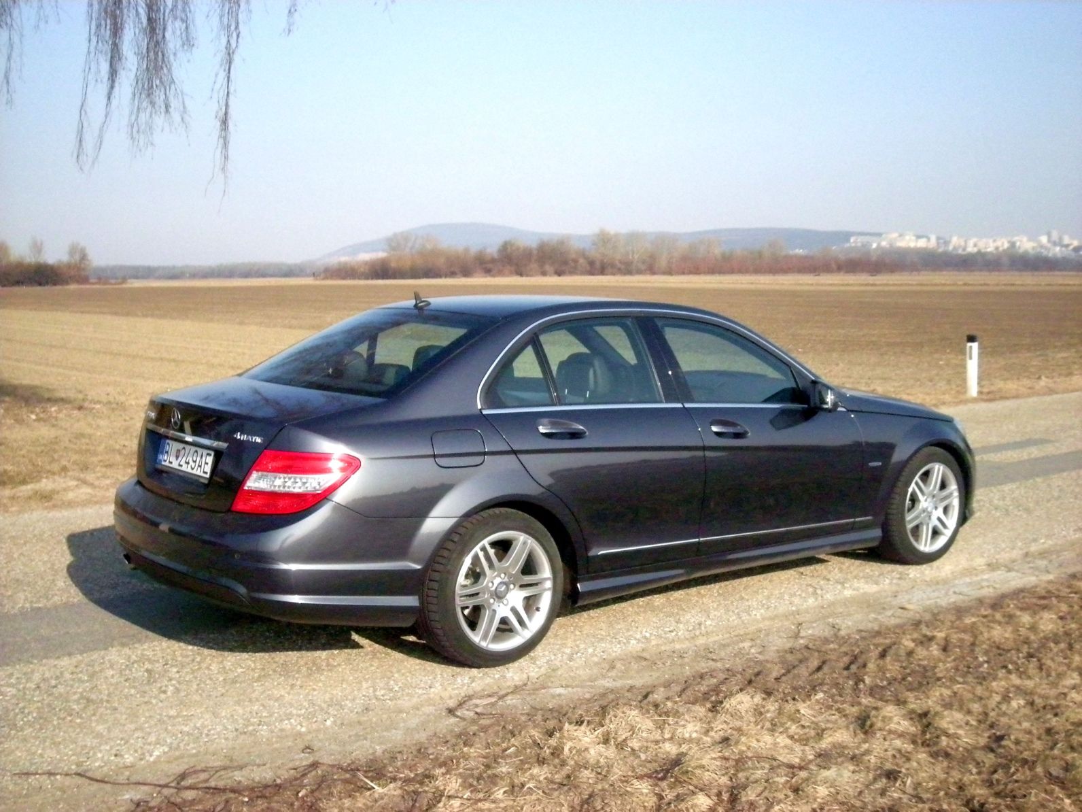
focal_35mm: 44
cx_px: 541
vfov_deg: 32.9
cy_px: 406
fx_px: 1375
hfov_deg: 42.9
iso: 800
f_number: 6.1
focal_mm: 7.1
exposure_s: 1/1500
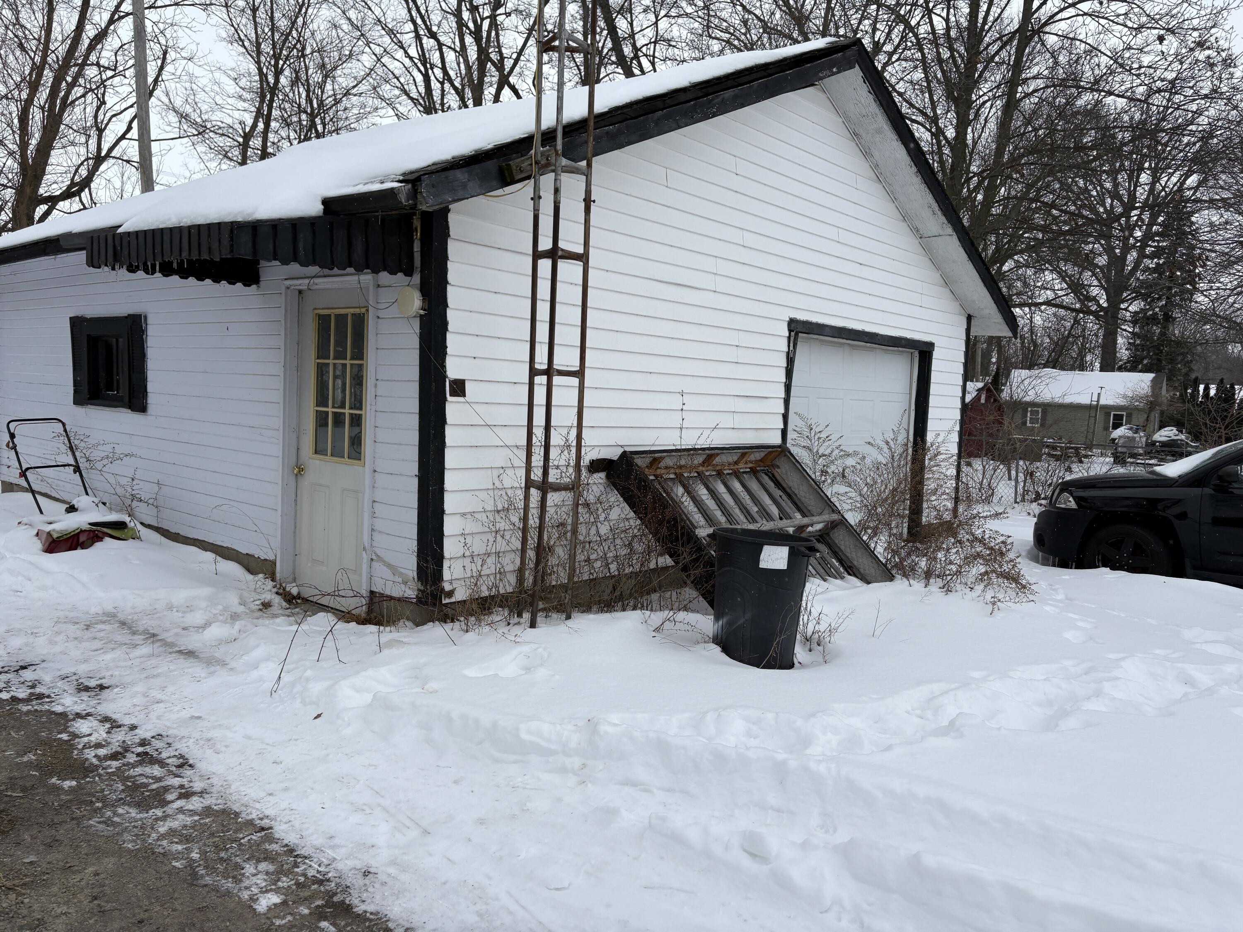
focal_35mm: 26
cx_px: 622
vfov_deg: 53.1
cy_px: 466
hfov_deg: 67.3
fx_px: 934
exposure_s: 1/527
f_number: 1.6
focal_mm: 5.96
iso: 50
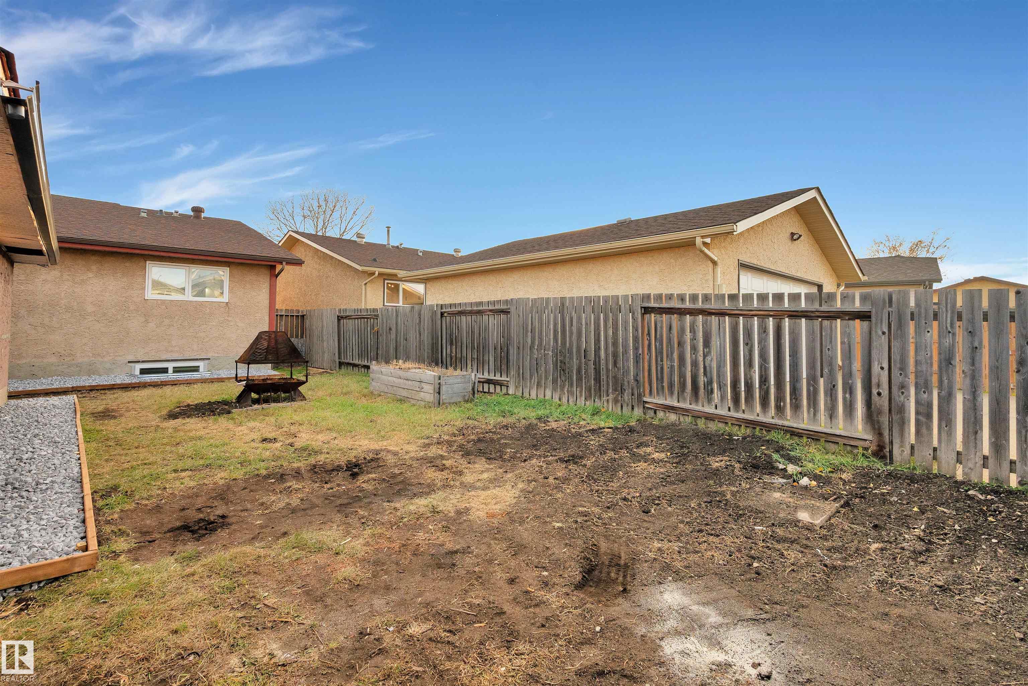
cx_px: 514
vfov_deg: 72.1
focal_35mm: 16
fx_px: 471
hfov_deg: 95.0
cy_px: 343
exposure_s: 1/350
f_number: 4.5
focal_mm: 11
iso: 400
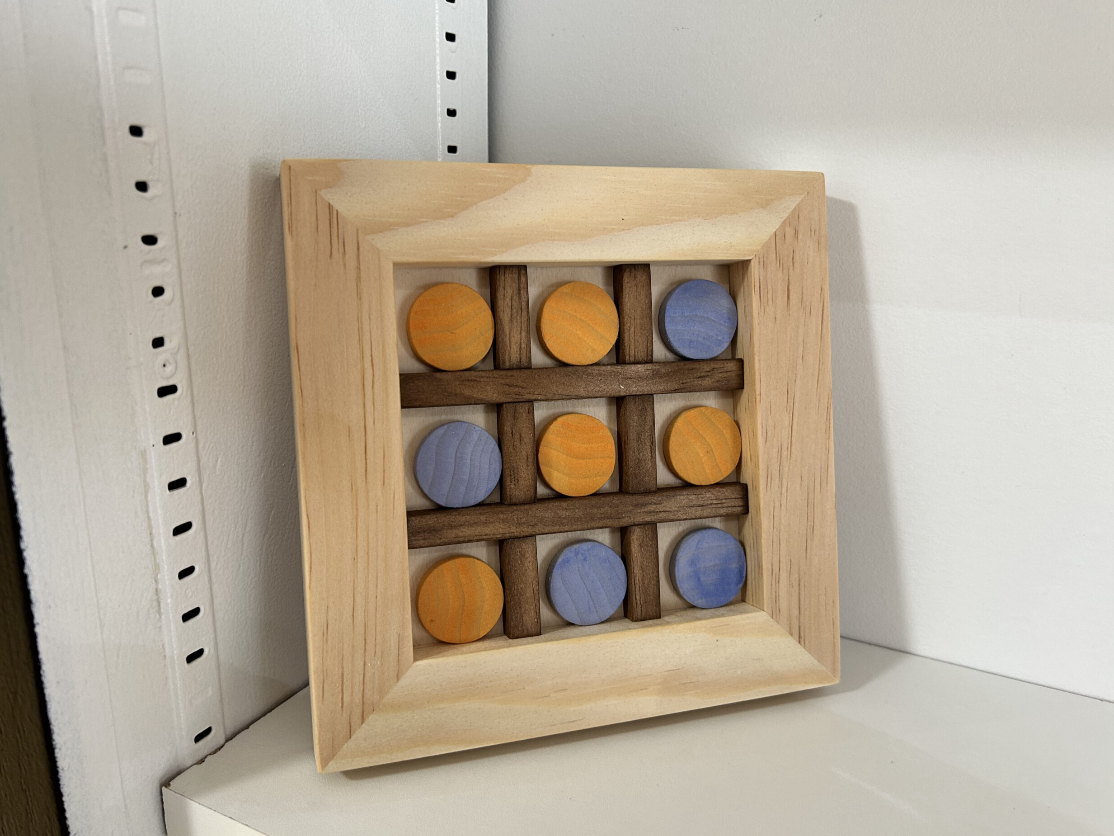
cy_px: 403
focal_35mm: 27
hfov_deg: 65.3
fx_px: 869
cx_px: 545
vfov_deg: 51.3
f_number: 1.5
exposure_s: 1/60
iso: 100
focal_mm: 5.7
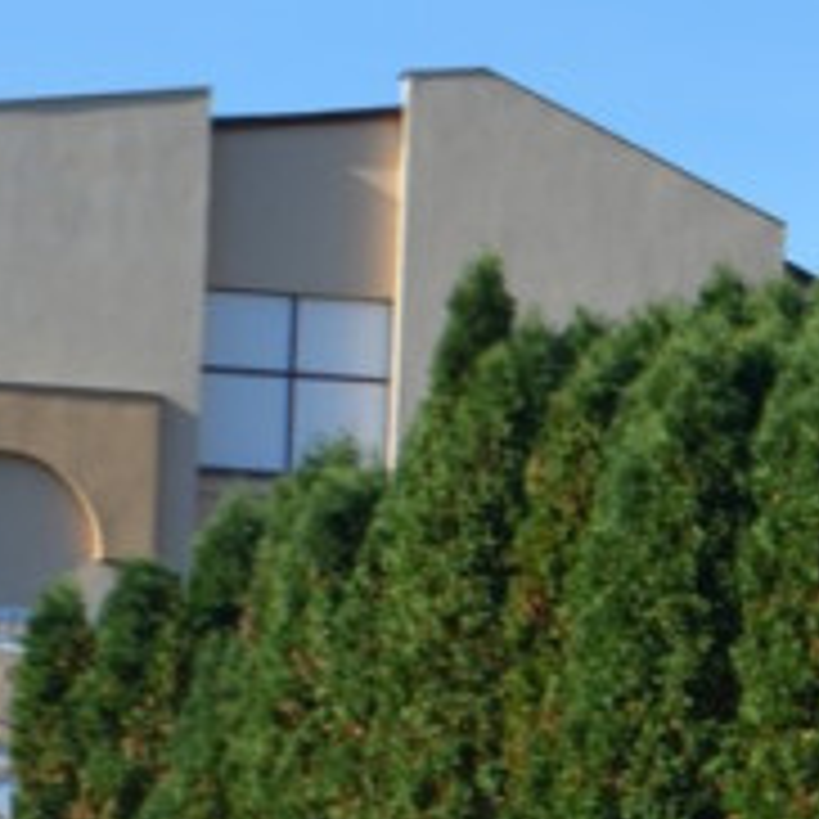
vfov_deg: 4.5
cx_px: 1674
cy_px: 1480
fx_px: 10288
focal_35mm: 384
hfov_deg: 4.5
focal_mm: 55
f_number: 8
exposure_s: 1/250
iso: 160
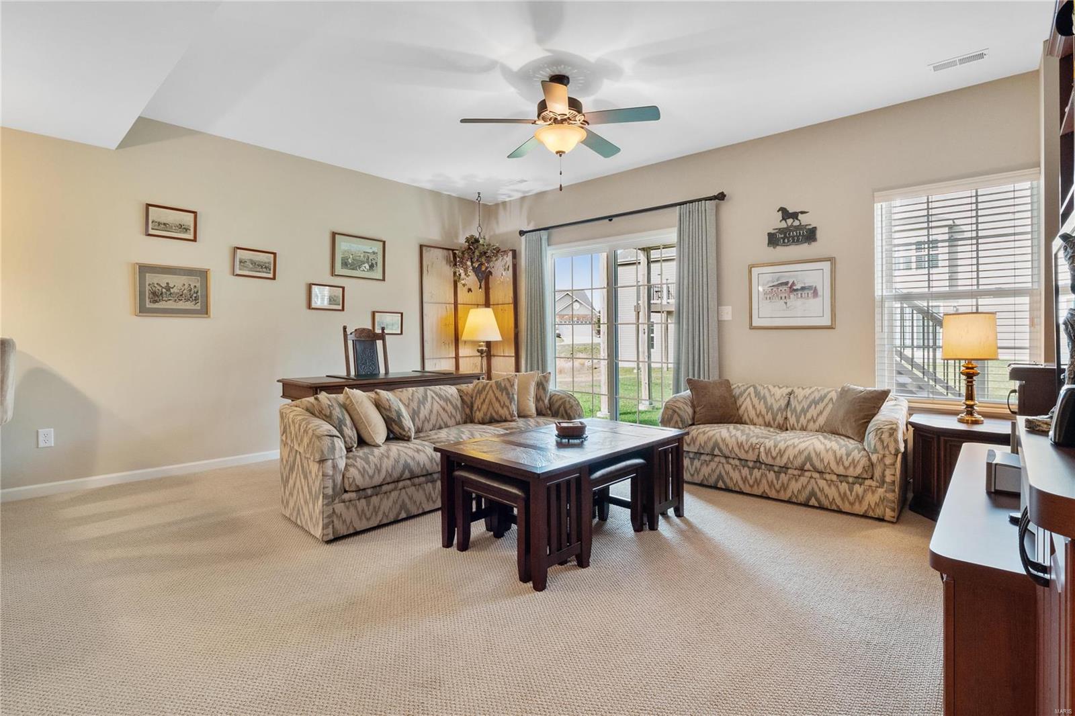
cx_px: 538
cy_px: 358
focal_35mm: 16
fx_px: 478
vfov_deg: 73.7
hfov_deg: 96.7
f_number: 6.3
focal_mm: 8
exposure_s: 1/6
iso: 400
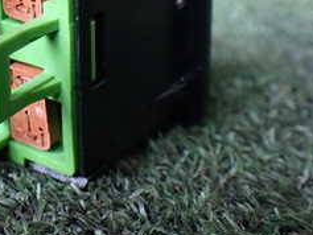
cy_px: -11
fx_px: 688
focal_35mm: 76
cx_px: 20
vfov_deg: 18.8
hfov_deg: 24.7
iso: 800
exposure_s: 1/40
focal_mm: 5.4
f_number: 2.3
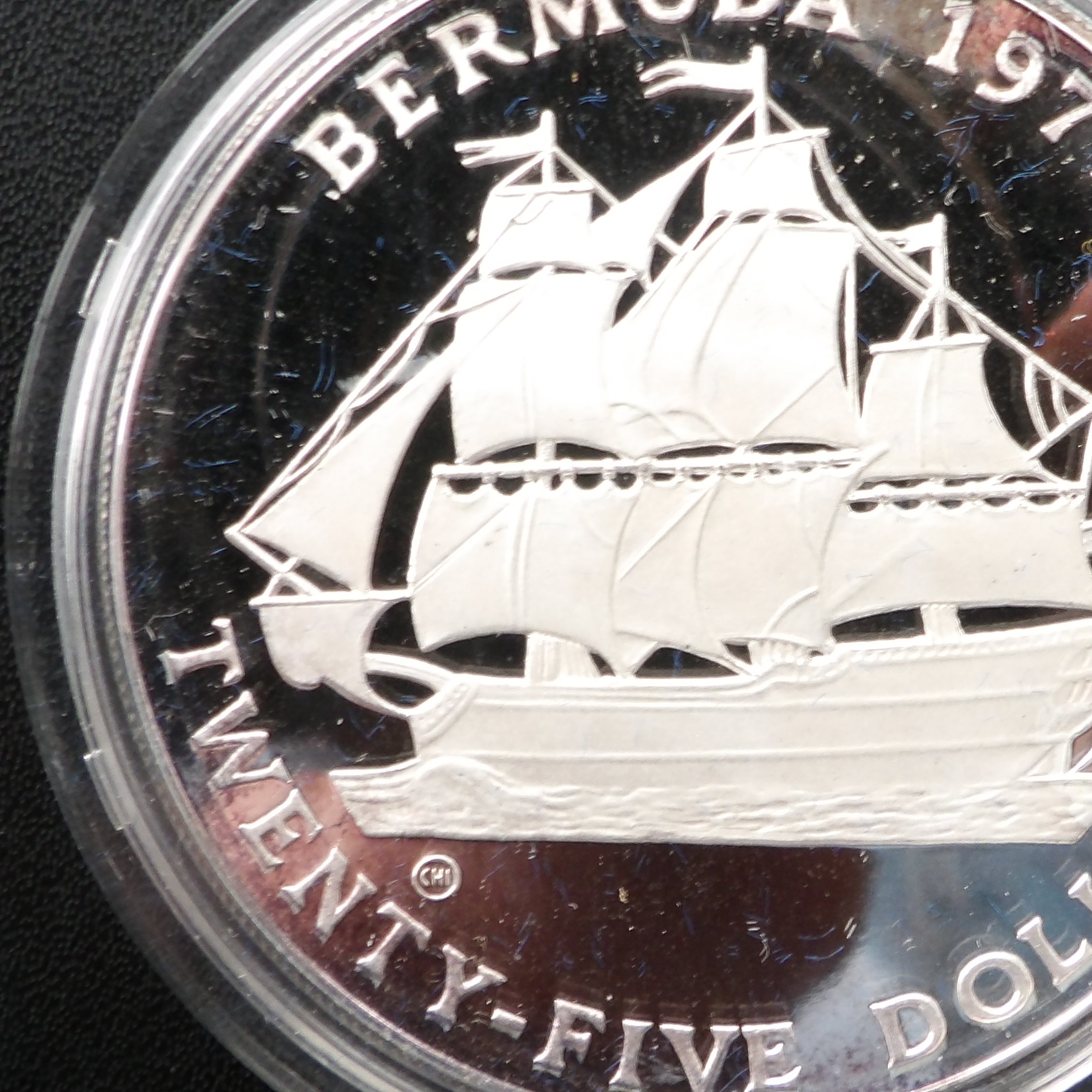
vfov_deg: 20.6
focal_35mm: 84
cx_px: 820
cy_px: 492
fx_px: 2998
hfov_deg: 20.5
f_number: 4.9
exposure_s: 1/28
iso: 200
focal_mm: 7.6
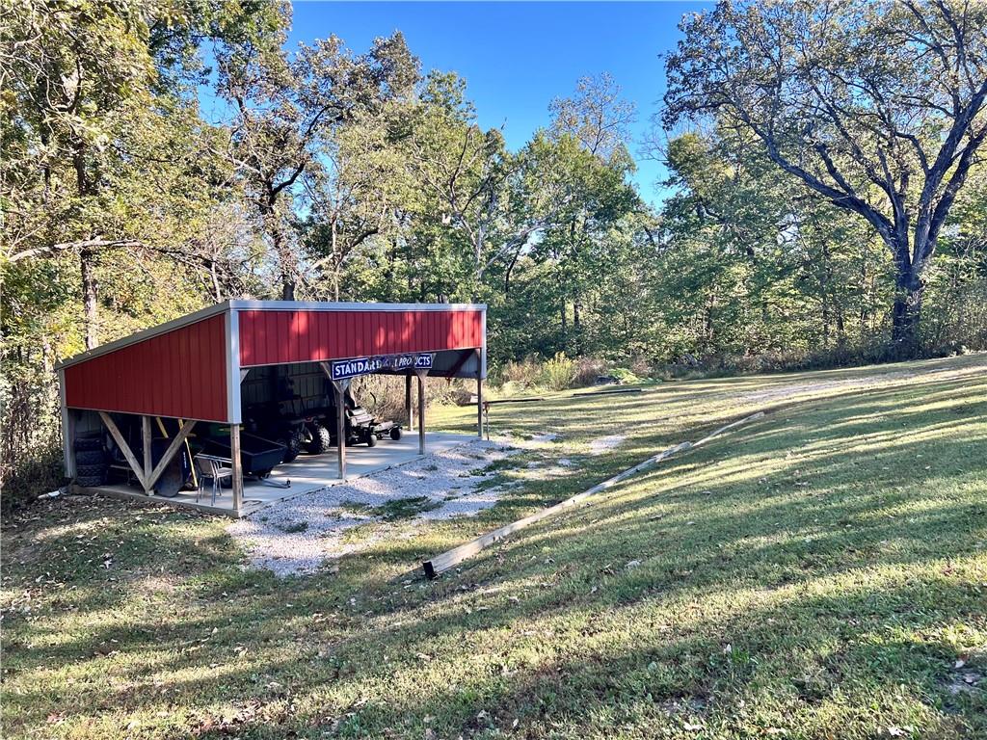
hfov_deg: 67.3
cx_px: 494
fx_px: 741
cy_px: 370
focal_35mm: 26
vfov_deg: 53.1
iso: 50
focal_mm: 5.7
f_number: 1.5
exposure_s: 1/497
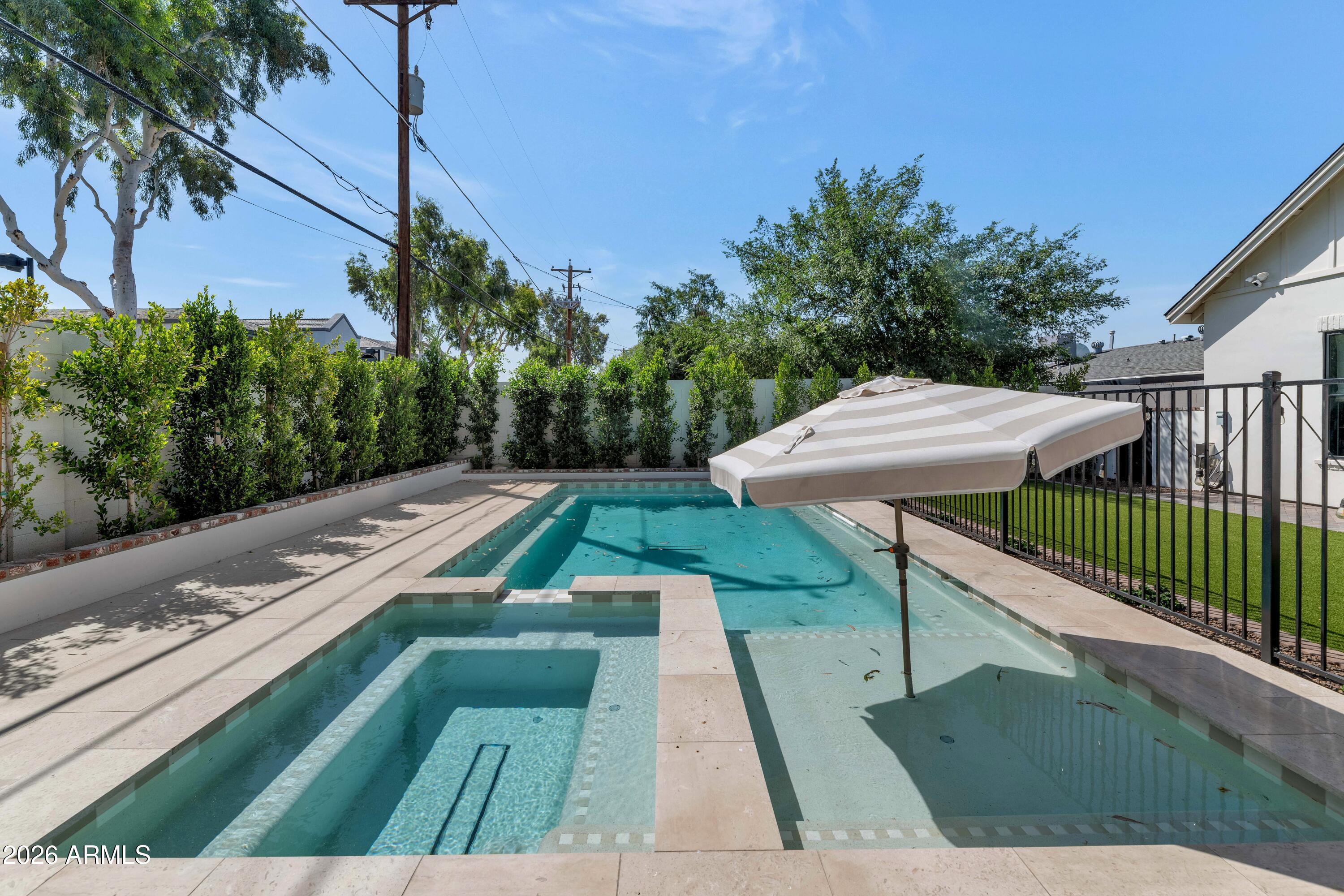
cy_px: 448
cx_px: 672
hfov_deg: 100.4
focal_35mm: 15
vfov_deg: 77.3
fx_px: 560
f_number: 9
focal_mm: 15
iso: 100
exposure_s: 1/320
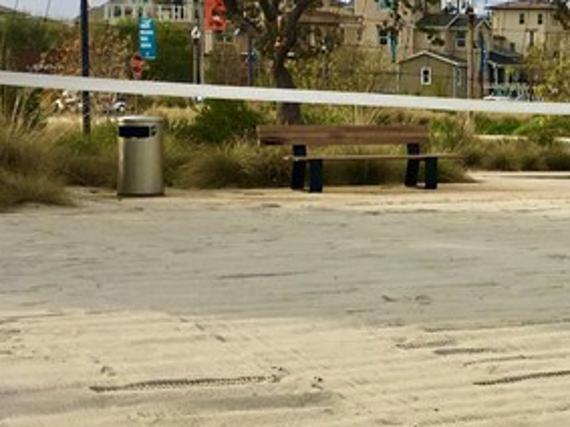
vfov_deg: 14.1
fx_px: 1728
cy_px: 238
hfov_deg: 17.7
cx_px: 711
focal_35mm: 105
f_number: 2.2
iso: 25
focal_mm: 4.15
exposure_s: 1/1923
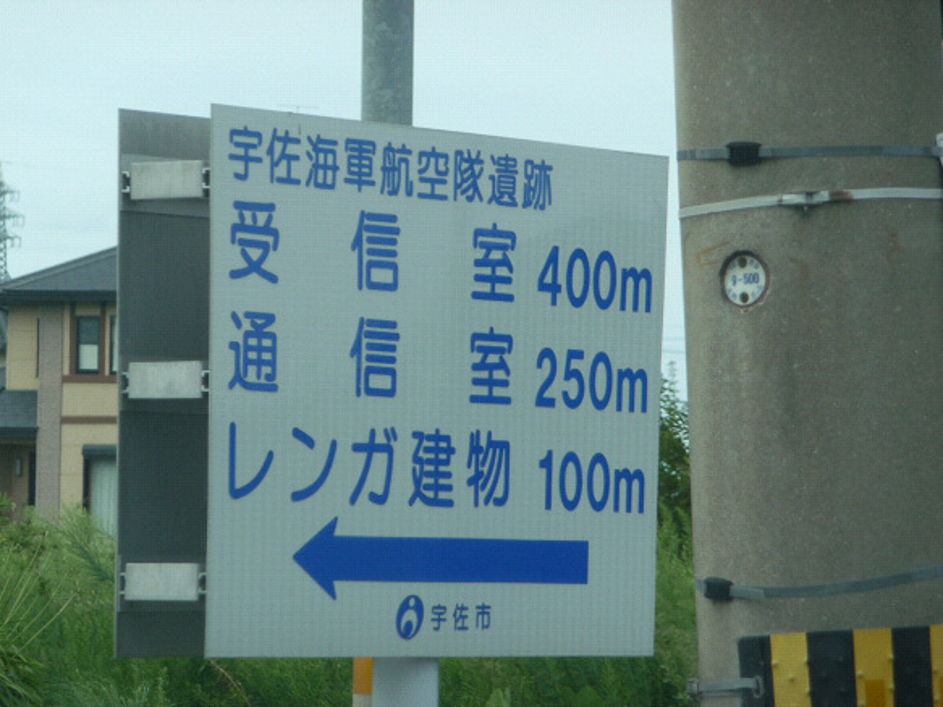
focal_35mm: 212
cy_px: 354
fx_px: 5774
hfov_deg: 9.3
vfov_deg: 7.0
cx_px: 472
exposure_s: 1/320
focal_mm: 36.4
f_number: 4.8
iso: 100
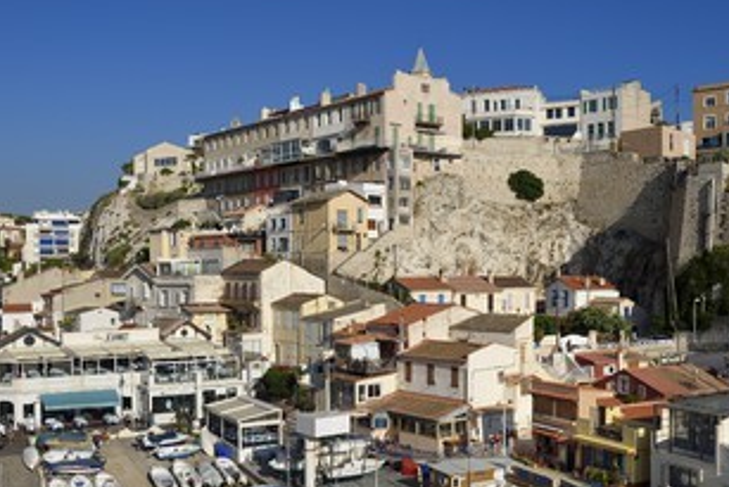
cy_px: 302
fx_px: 831
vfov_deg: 32.5
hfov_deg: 47.4
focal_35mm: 41
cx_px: 342
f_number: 14
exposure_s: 1/320
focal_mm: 30
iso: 200
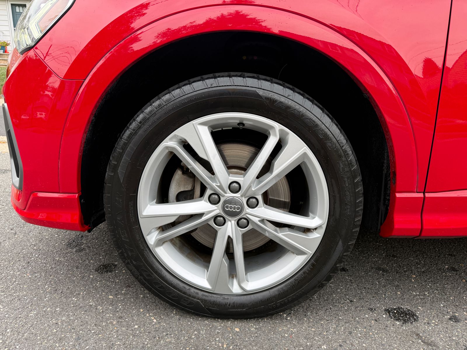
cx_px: 234
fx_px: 324
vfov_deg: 56.8
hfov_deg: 71.6
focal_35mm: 24
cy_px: 175
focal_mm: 6.76
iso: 125
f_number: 1.78
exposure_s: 1/243
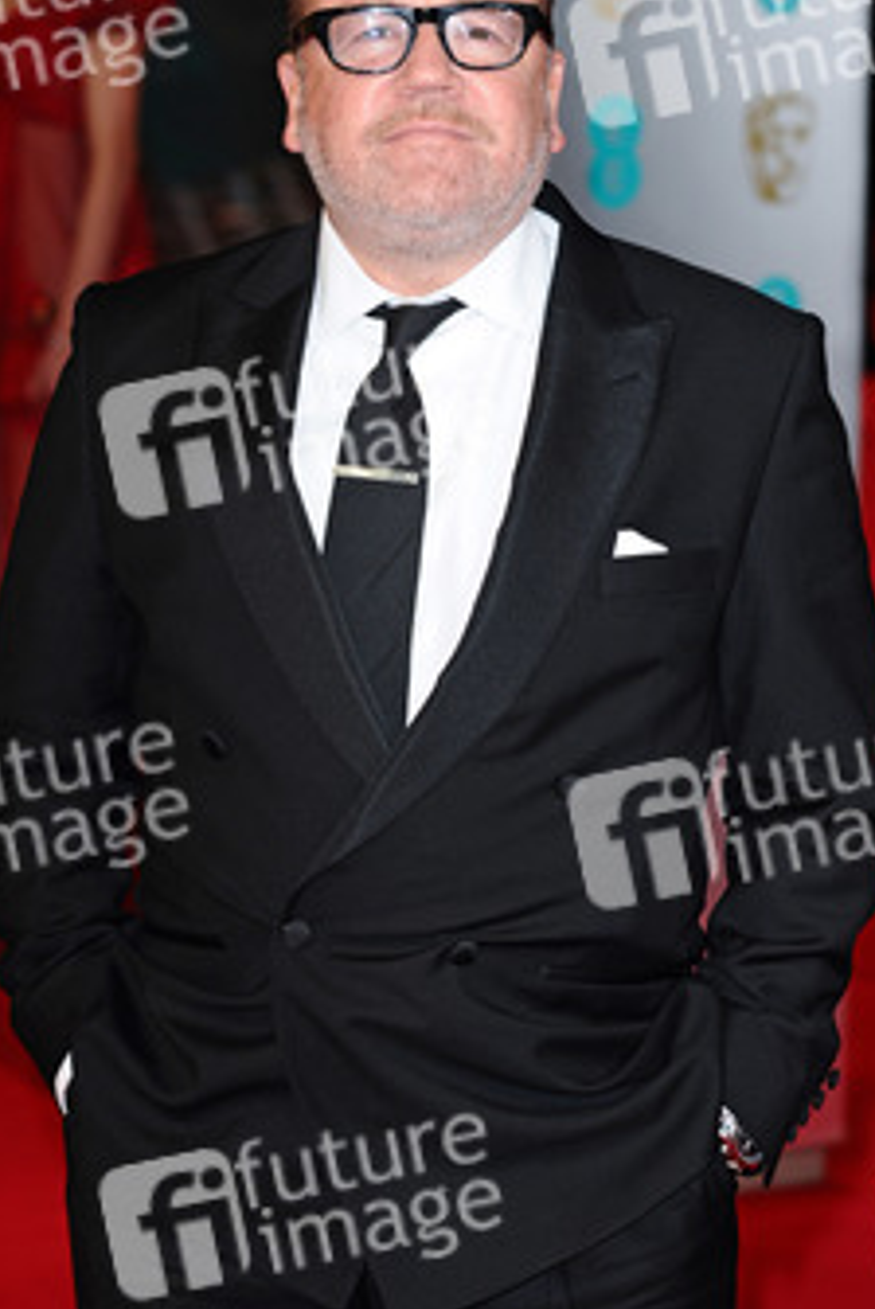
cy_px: 621
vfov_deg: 13.3
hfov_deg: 8.9
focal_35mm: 154
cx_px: 416
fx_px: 5603
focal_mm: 86
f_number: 4.5
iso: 320
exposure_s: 1/250
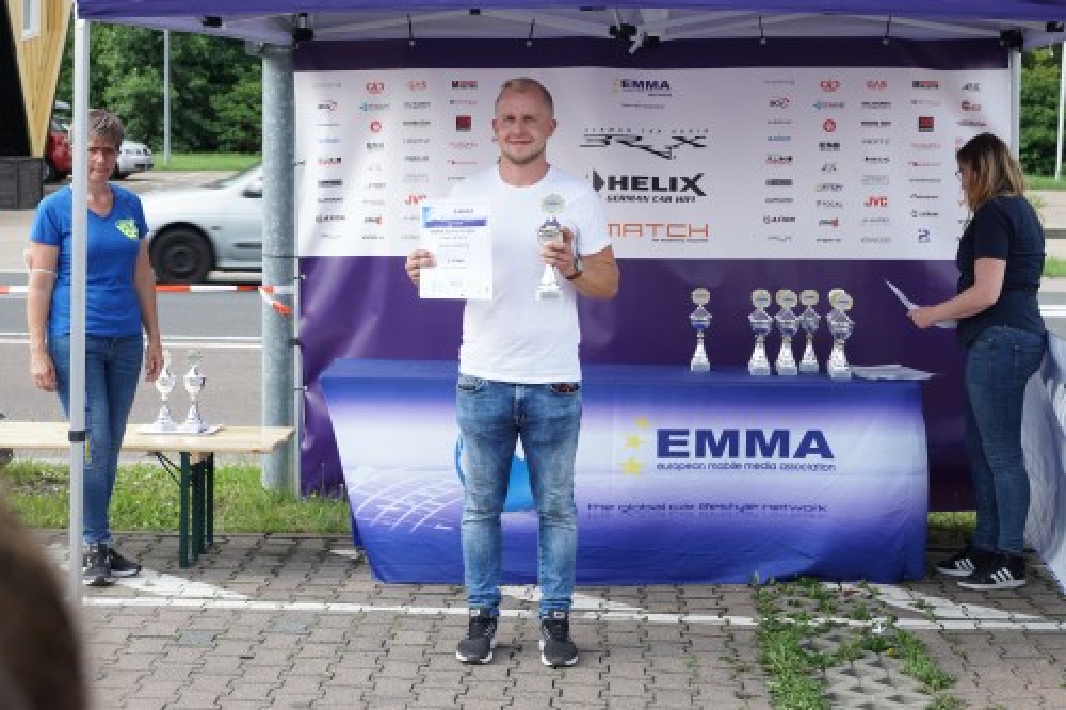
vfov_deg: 18.2
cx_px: 533
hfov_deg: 27.0
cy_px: 355
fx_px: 2220
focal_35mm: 75
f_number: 7.1
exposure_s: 1/100
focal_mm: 50
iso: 160
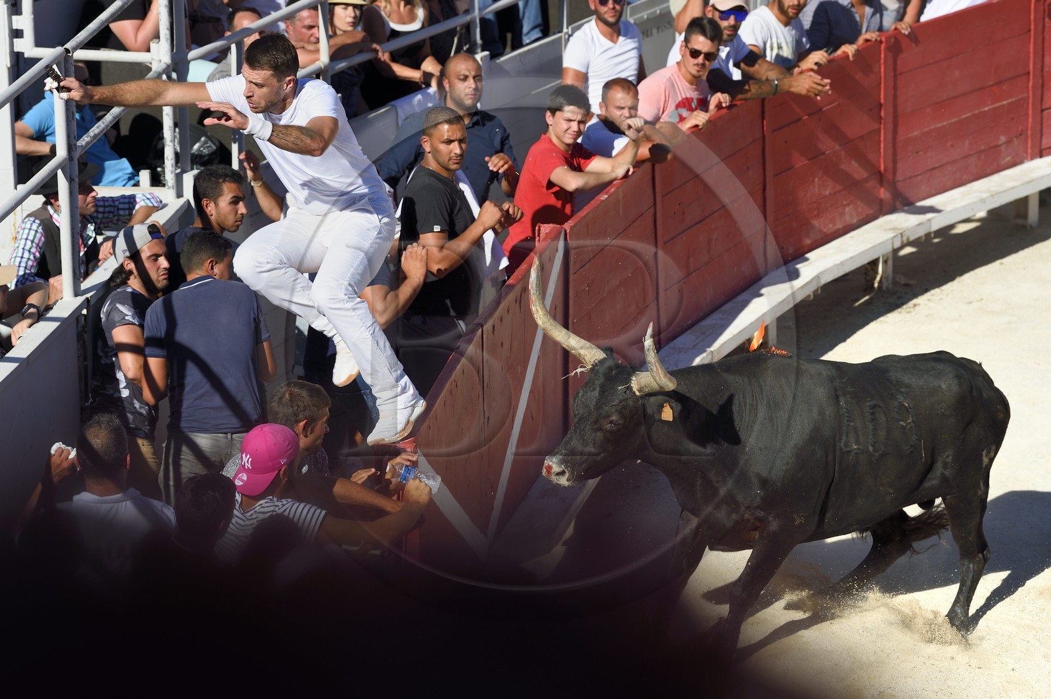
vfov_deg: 8.6
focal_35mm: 160
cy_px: 350
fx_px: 4667
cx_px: 526
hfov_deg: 12.8
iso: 200
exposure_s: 1/1000
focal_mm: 160
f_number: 5.6
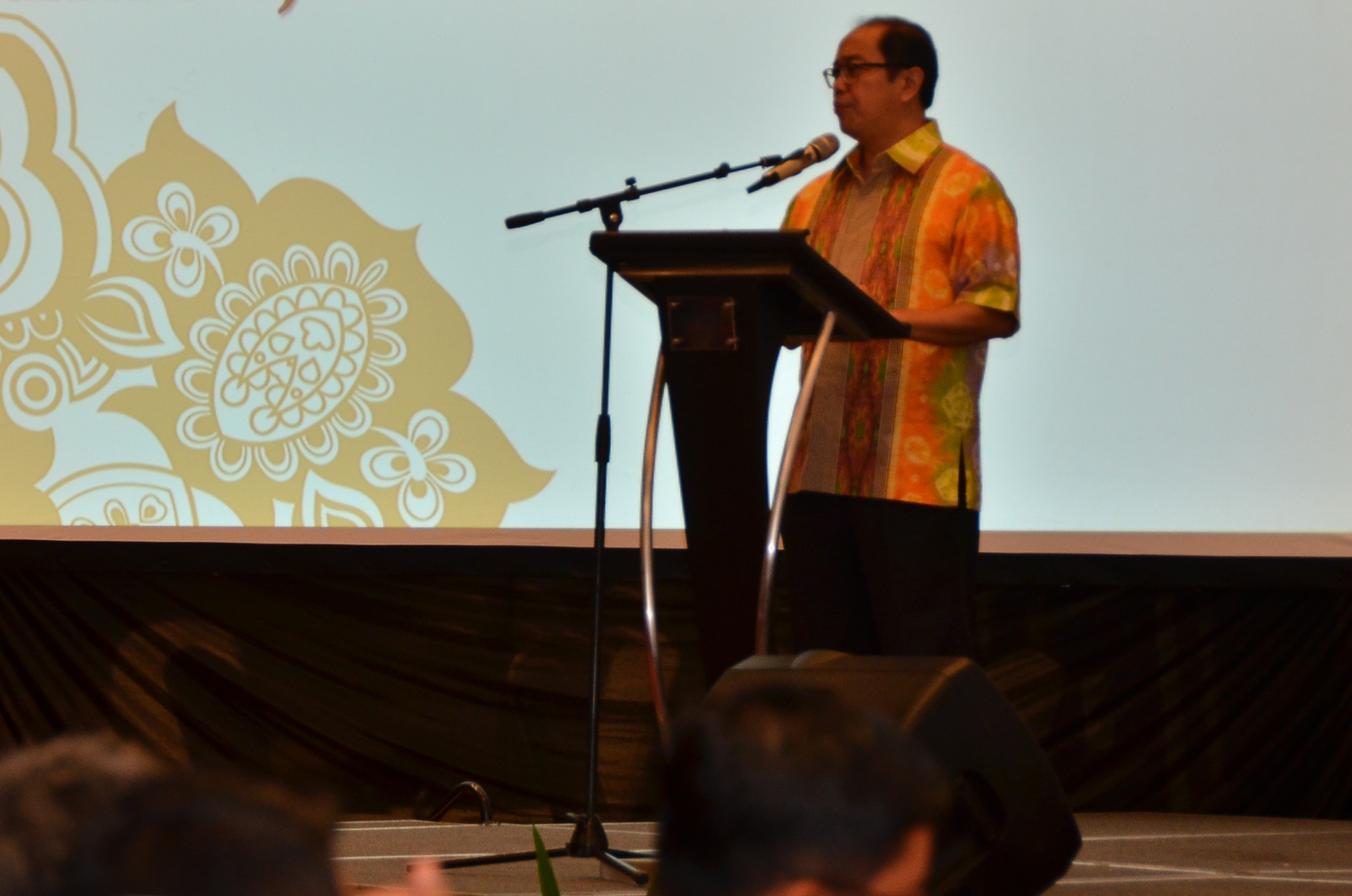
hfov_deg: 8.9
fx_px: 8686
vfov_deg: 5.9
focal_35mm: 232
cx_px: 624
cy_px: 331
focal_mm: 105
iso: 400
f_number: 5.6
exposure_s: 1/50
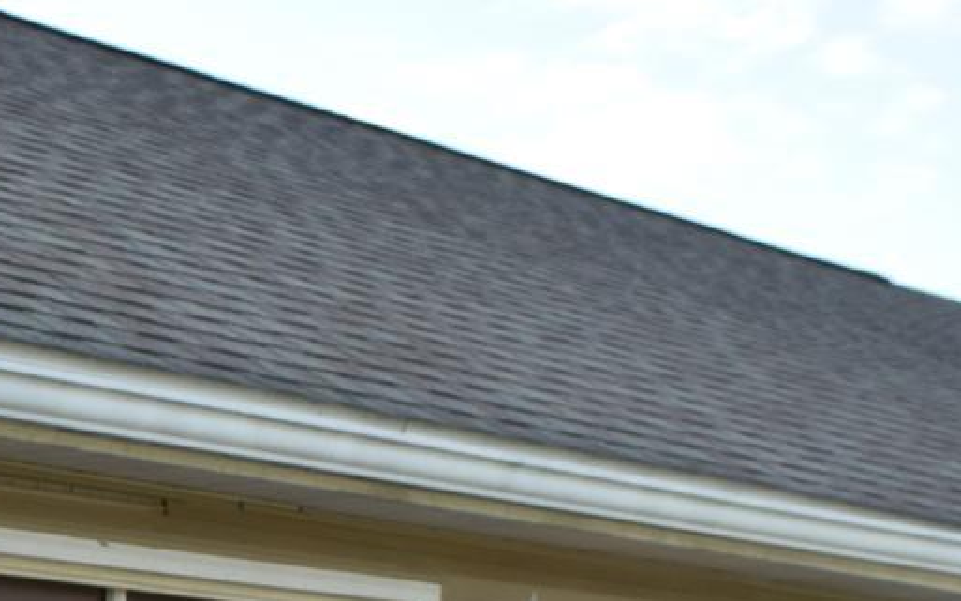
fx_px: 3196
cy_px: 1051
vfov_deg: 10.2
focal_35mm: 122
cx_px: -82
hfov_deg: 16.6
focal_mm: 20
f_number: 8
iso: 320
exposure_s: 1/250
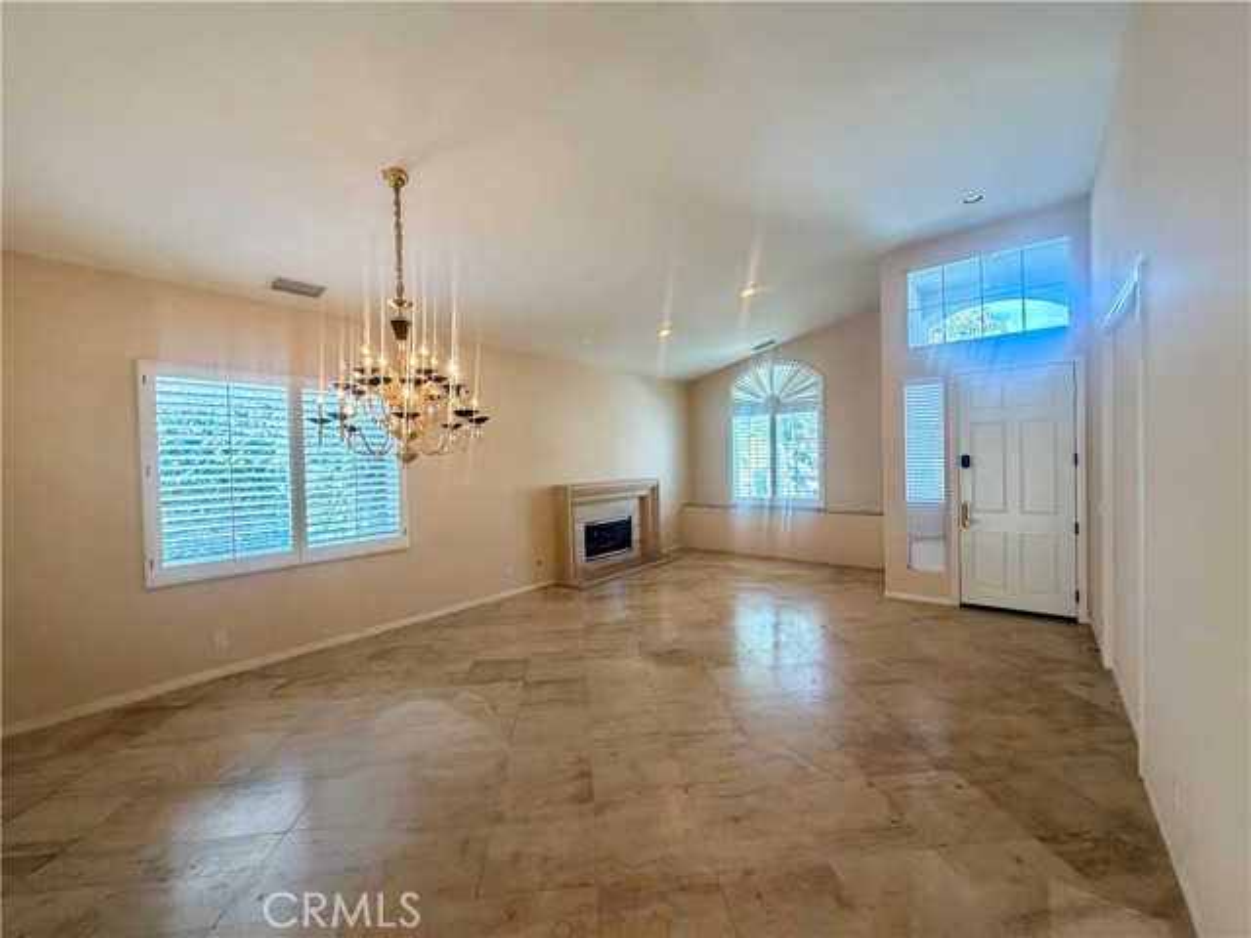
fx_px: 506
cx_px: 626
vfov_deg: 85.7
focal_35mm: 14
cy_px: 469
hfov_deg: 102.1
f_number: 2.2
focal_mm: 2.22
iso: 250
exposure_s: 1/60
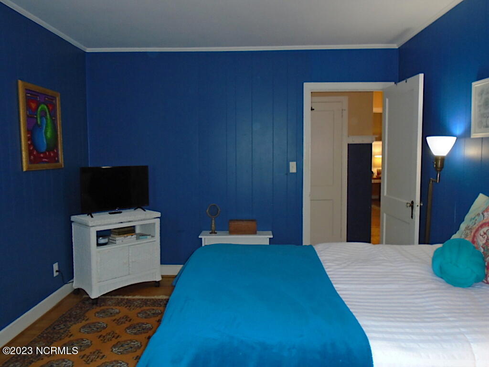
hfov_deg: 67.3
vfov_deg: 53.1
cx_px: 244
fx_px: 367
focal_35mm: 26
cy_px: 184
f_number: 3.2
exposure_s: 1/30
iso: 200
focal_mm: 4.6
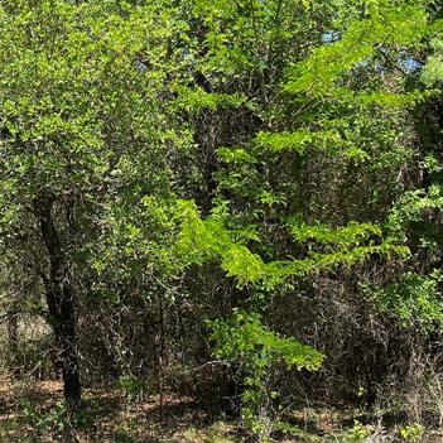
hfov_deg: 25.2
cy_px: 143
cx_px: 71
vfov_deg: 25.6
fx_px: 970
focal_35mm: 67
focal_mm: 4.25
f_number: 1.8
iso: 32
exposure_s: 1/990
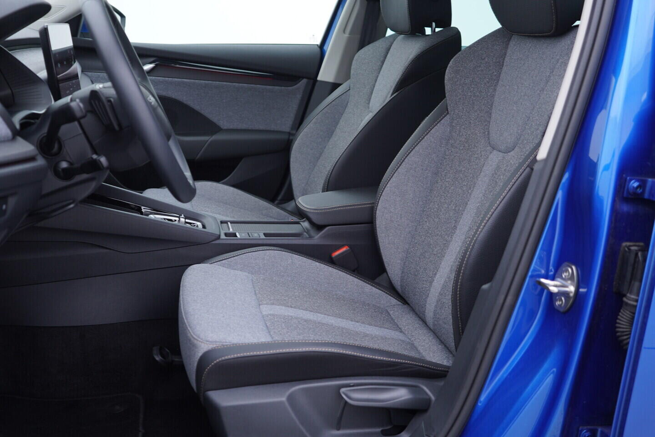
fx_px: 655
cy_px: 218
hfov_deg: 53.1
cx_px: 328
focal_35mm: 36
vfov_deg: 36.9
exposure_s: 1/40
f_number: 2.8
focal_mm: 24
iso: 160
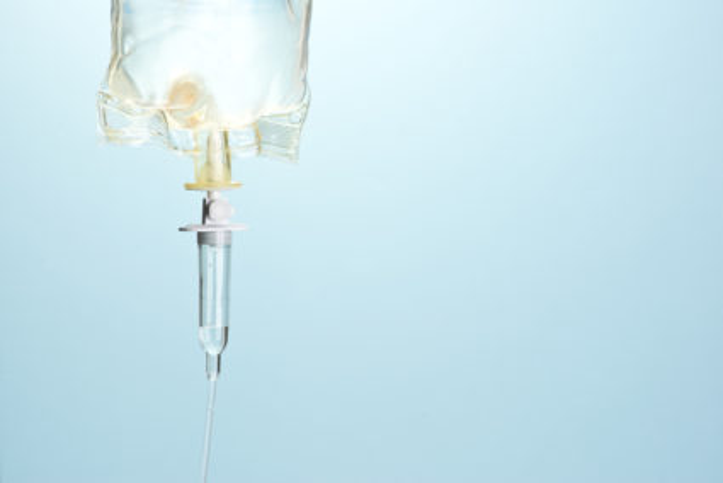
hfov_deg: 19.4
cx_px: 362
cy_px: 242
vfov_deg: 13.1
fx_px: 2110
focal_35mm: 105
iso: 100
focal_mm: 105
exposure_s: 1/100
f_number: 11
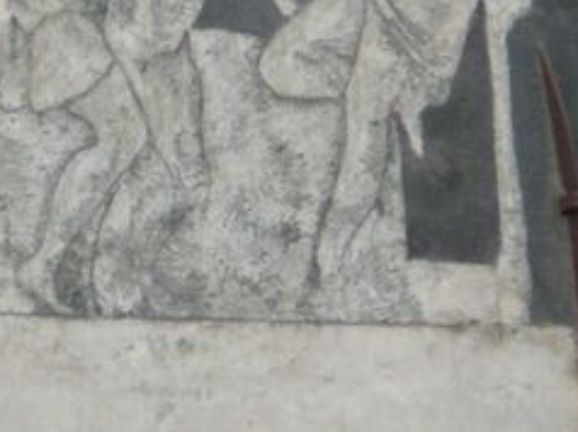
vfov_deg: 1.0
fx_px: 25188
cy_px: -90
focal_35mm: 1510
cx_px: -148
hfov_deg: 1.3
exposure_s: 1/200
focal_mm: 73.7
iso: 400
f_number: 4
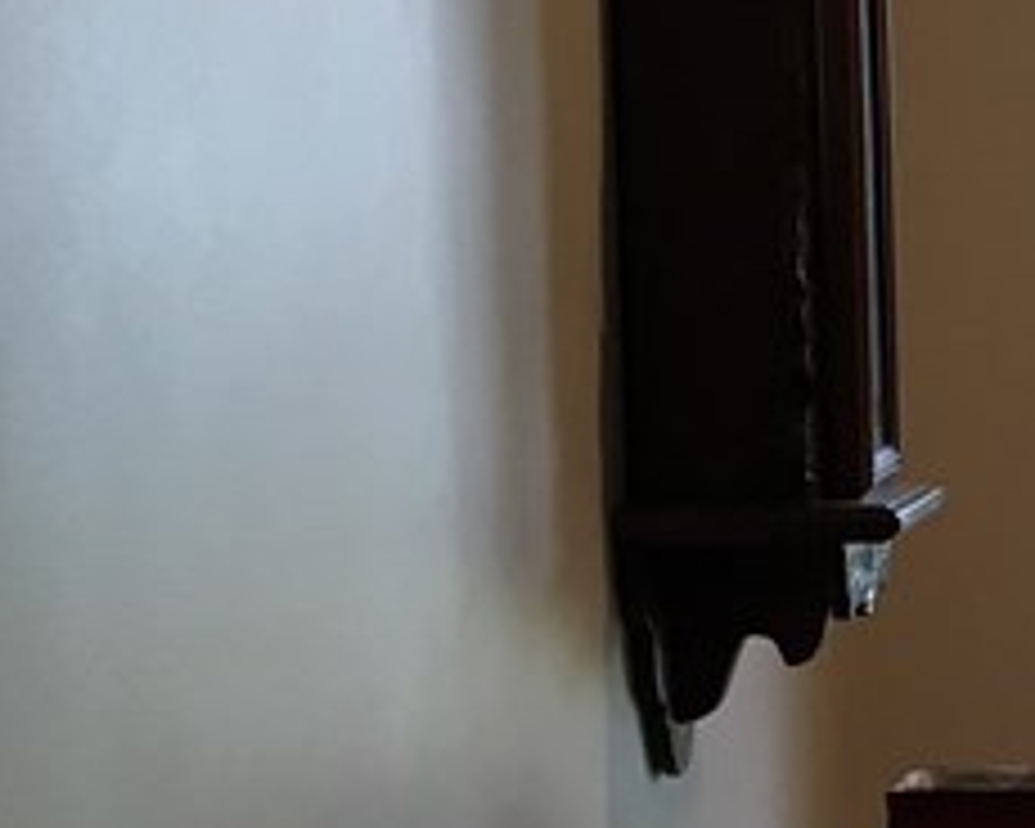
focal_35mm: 126
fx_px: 3860
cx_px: 2210
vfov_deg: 12.2
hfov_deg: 12.9
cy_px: 747
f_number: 2.2
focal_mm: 4.15
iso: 32
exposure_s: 1/30
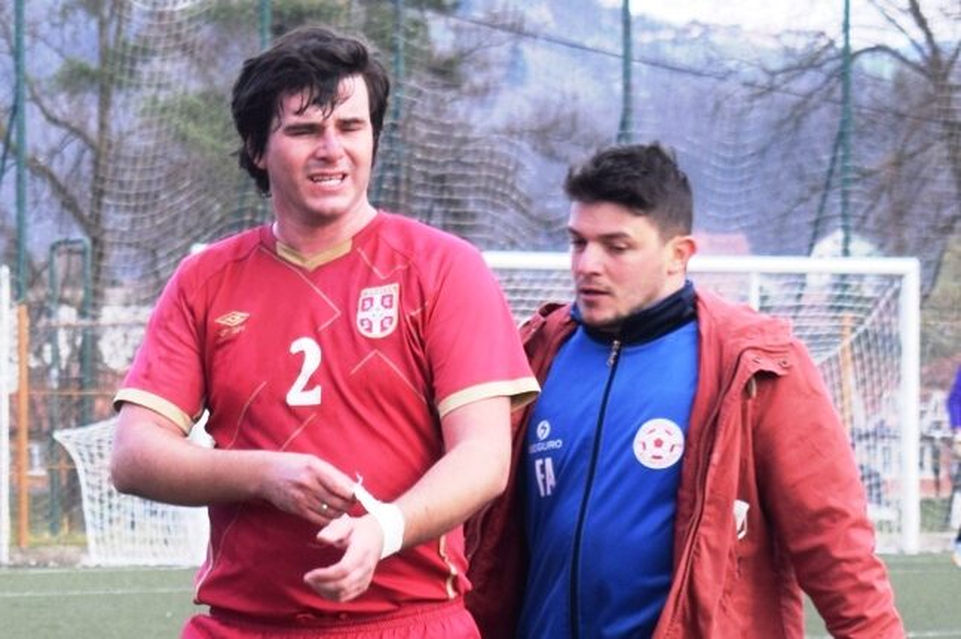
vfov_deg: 16.5
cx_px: 480
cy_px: 320
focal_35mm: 82
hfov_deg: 24.6
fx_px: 2200
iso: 400
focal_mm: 55
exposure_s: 1/200
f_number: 7.1
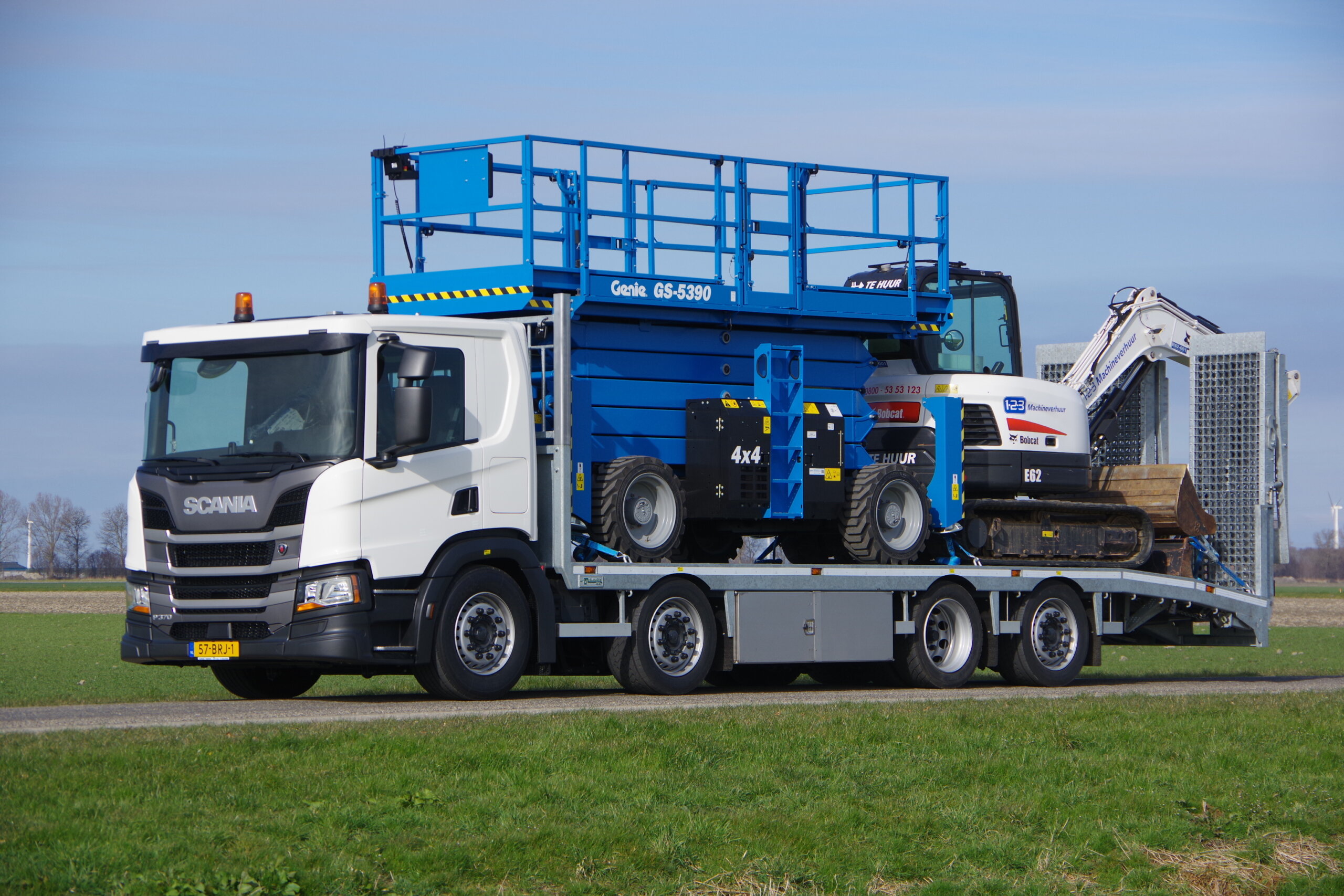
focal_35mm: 117
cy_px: 448
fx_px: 4368
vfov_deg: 11.7
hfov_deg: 17.5
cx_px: 672
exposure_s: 1/640
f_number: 6.3
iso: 200
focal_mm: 78
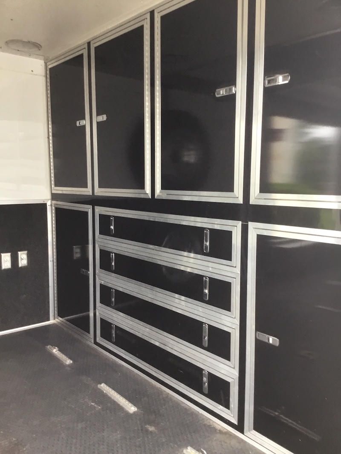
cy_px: 227
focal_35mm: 31
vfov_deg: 58.4
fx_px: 407
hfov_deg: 45.4
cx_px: 170
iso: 32
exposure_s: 1/30
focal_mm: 3.3
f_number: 2.4
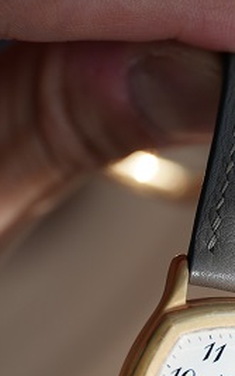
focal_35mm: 281
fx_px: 2878
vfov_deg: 7.4
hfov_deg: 4.7
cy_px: 457
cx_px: 241
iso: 320
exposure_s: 1/250
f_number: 2.8
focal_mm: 105
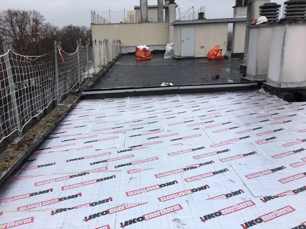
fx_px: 256
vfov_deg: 48.2
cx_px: 153
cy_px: 114
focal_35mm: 29
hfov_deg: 61.7
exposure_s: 1/439
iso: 25
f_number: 2.2
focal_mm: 4.15
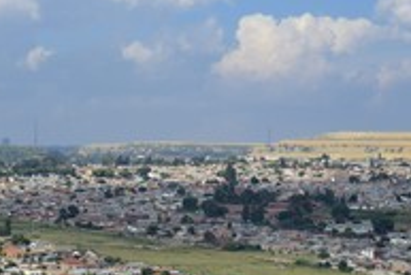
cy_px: 190
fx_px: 1394
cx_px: 164
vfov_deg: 11.2
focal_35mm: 122
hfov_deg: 16.8
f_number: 13
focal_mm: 56
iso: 200
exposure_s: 1/250
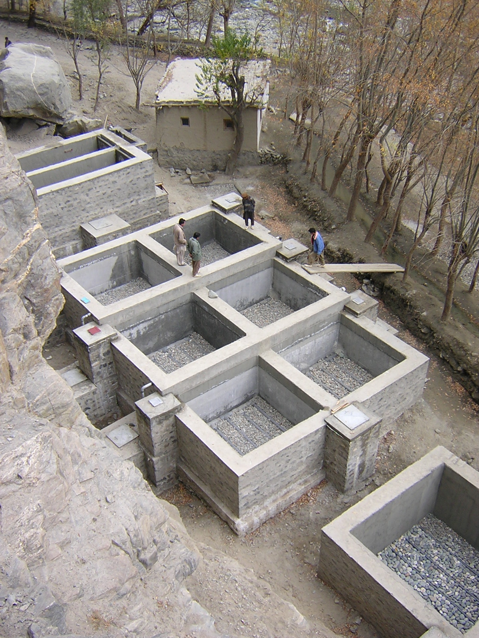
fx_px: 664
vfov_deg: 51.4
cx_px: 240
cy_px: 319
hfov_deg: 39.7
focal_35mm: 36
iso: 100
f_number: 2.6
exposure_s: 1/237
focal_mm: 4.7
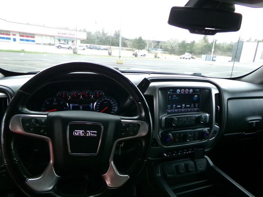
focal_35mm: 24
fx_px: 182
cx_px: 132
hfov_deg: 71.6
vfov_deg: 56.8
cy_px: 98
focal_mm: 4.3
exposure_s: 1/60
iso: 817
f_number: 11.07
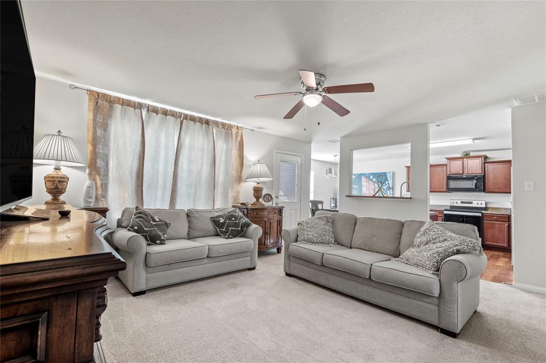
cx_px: 273
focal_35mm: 16
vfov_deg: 73.7
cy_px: 182
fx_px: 243
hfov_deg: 96.8
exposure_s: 1.3
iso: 250
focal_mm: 16
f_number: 9
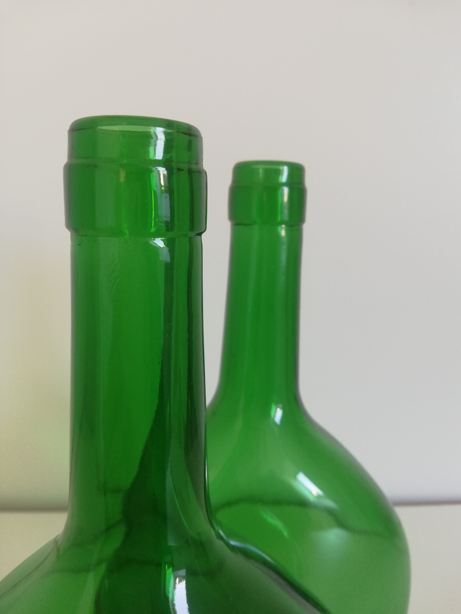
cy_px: 307
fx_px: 462
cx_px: 230
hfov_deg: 53.1
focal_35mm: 26
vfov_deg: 67.3
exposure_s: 1/50
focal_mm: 3.81
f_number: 2.2
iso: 125
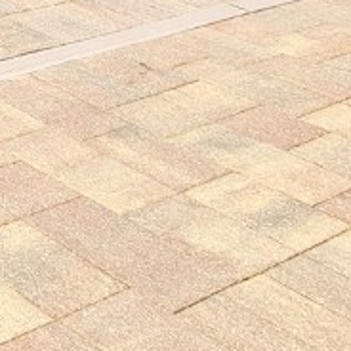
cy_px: -301
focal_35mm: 64
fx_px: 734
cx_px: -540
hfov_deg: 14.2
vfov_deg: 19.3
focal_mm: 2.2
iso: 50
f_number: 2.2
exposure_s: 1/2000
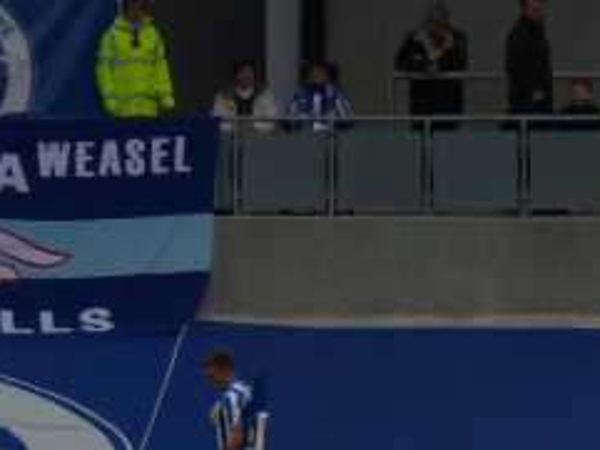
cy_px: 249
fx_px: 18798
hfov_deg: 1.8
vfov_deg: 1.4
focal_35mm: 1084
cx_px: 274
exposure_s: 1/100
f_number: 5.8
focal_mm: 58.6
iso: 160
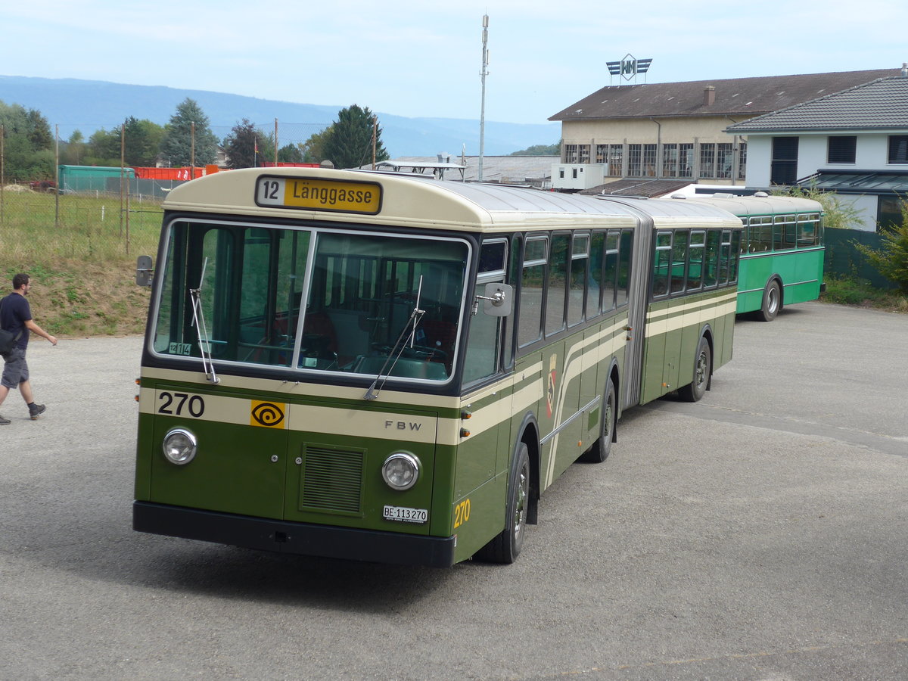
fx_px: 1548
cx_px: 454
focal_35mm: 59
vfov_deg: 24.8
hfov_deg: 32.7
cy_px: 340
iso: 80
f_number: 3.5
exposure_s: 1/500
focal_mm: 12
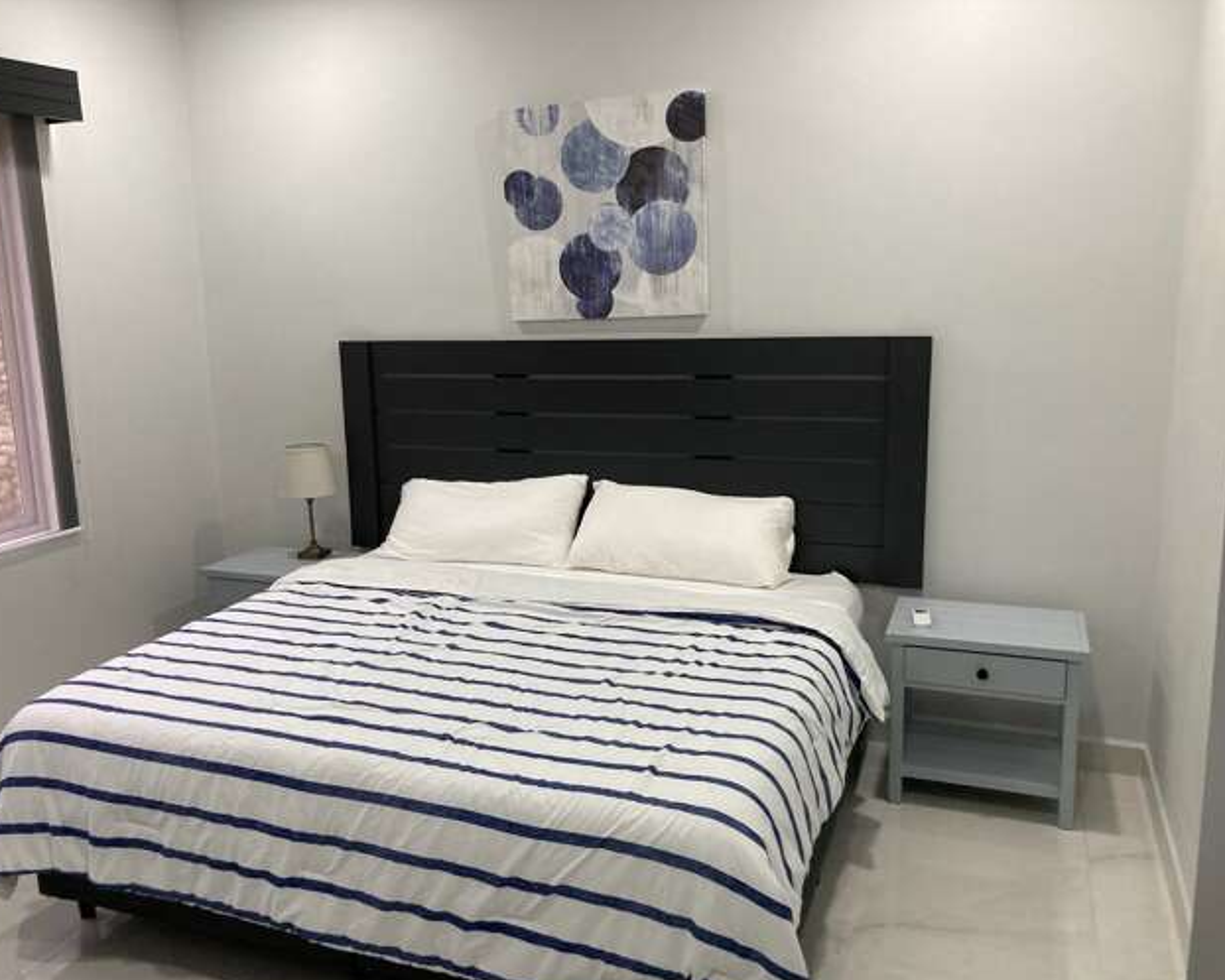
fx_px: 1088
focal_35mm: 30
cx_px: 580
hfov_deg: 58.7
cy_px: 498
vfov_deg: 48.5
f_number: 1.8
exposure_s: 1/60
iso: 125
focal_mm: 3.99
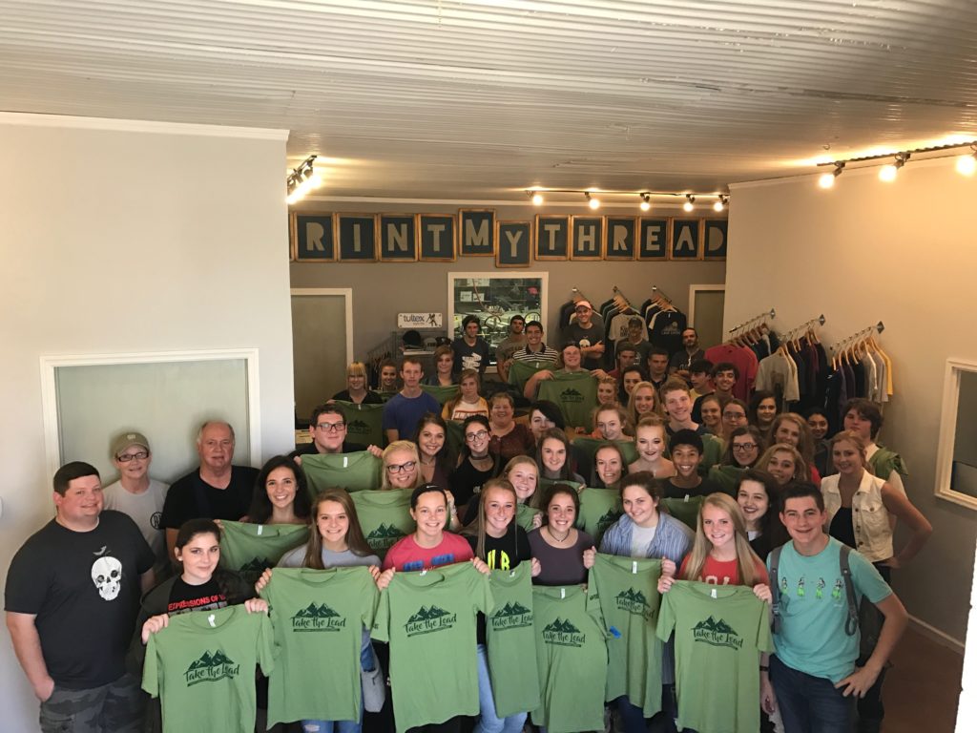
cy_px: 366
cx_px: 488
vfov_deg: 49.7
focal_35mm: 28
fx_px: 790
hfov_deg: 63.4
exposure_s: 1/30
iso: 40
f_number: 1.8
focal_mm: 3.99
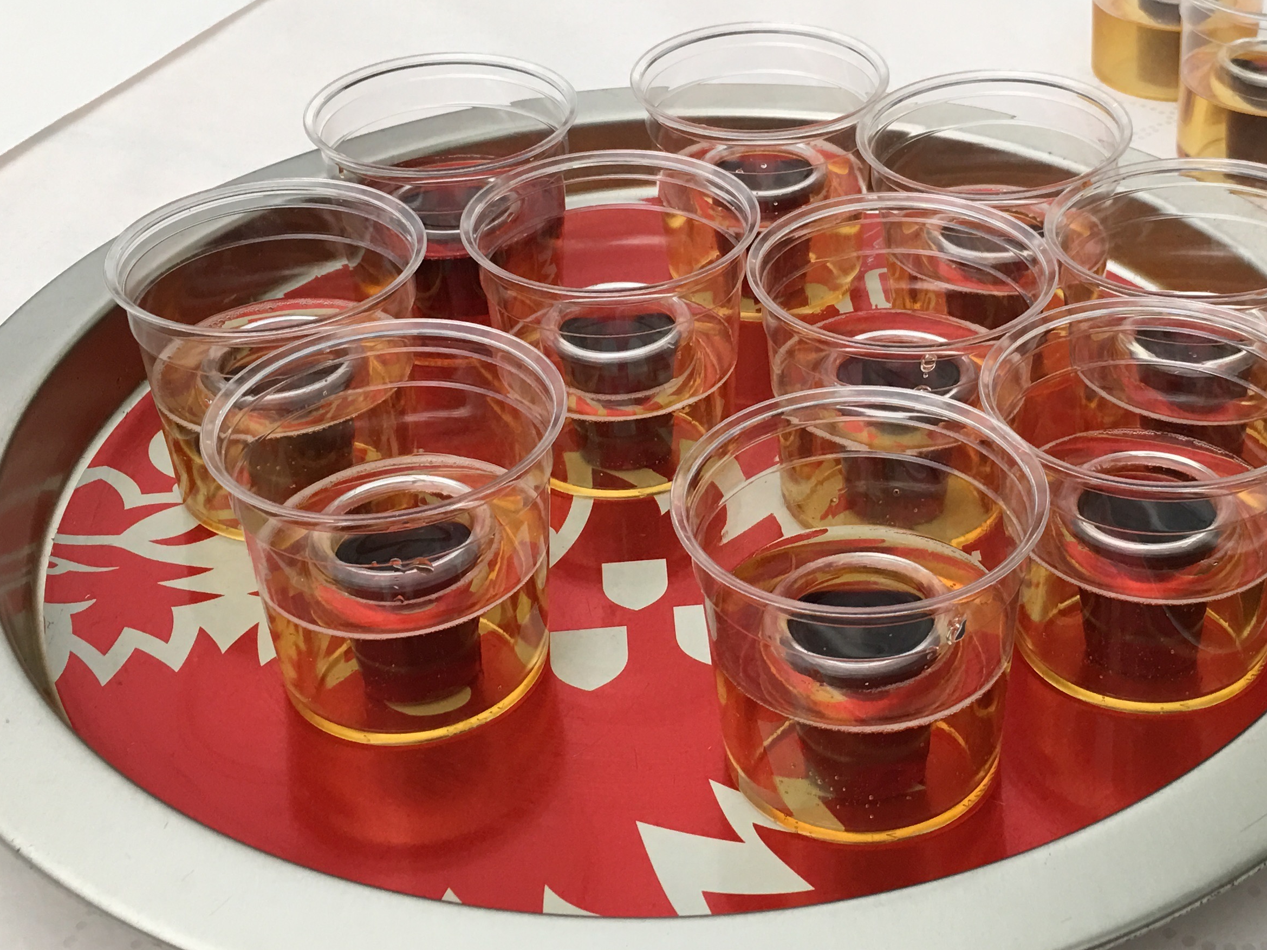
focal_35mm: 50
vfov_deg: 28.9
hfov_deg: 37.9
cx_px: 817
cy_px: 314
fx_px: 1830
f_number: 2.2
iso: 50
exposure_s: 1/33
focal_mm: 4.15
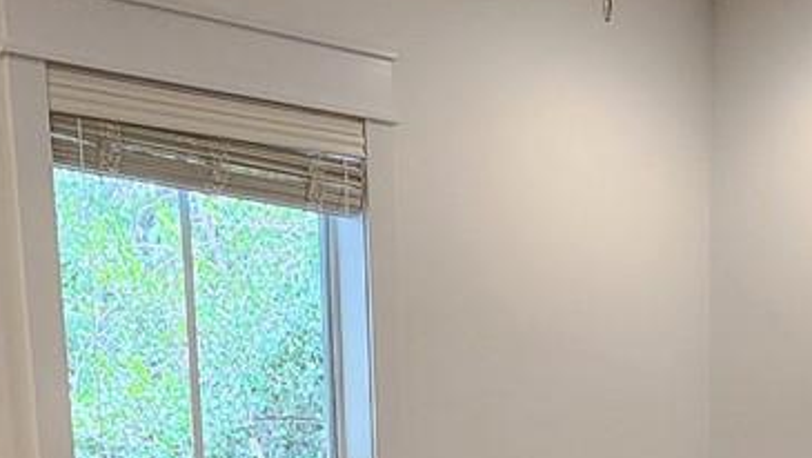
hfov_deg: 33.8
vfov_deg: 16.5
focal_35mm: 62
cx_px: 427
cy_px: 812
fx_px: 1336
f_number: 2.2
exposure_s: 1/60
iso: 320
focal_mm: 2.2
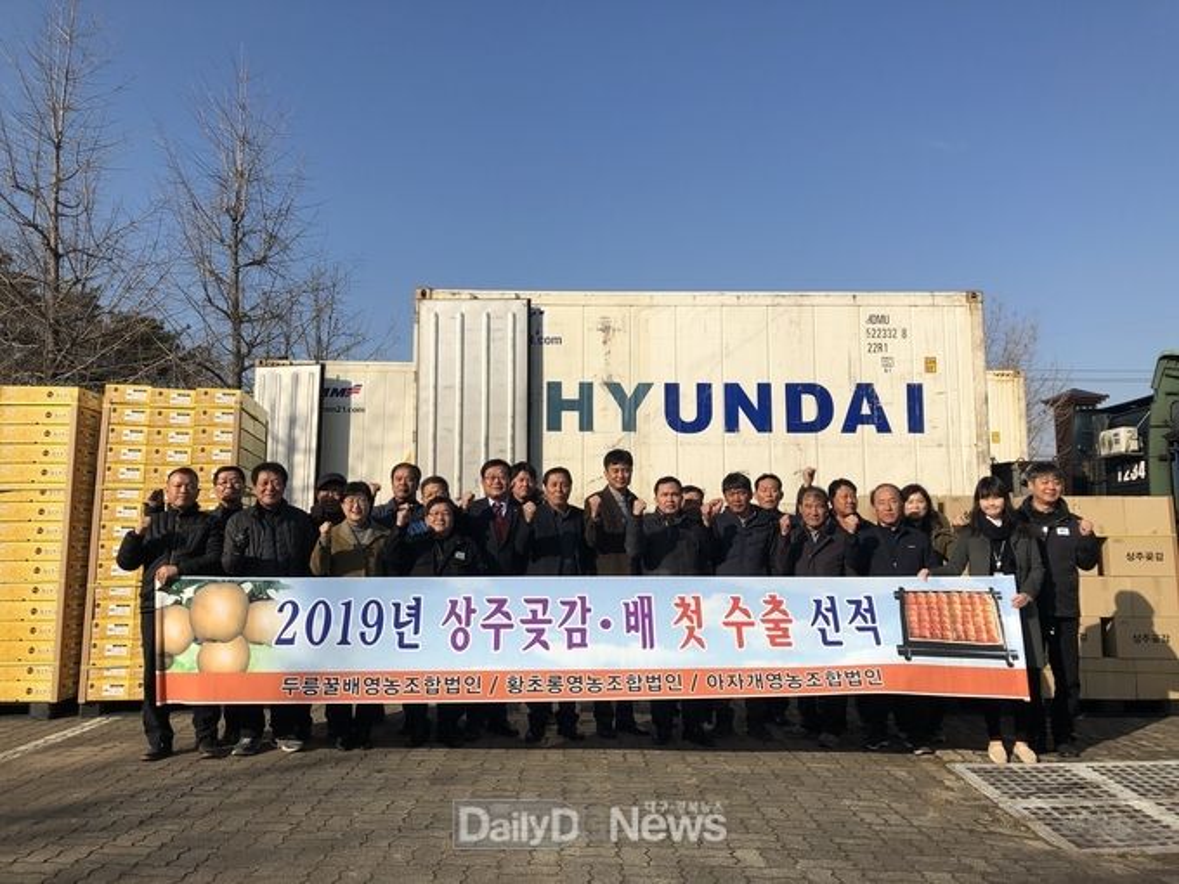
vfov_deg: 49.7
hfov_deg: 63.4
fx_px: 954
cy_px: 442
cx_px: 590
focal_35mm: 28
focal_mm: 4
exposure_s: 1/2825
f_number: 1.8
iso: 20
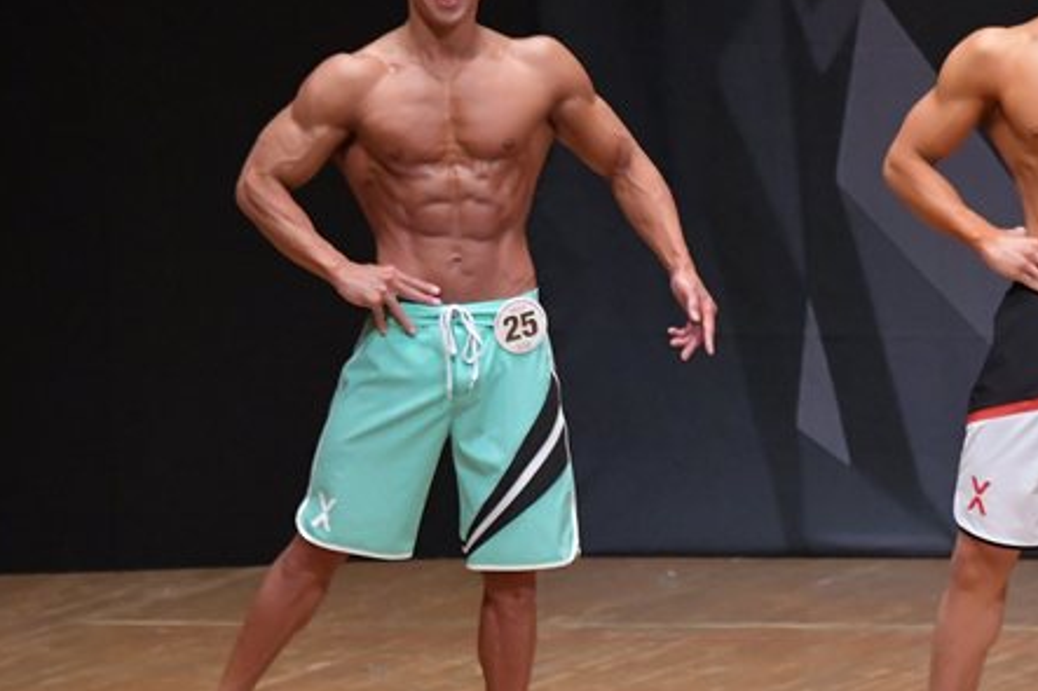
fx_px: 13604
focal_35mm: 472
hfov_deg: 4.4
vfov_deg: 2.9
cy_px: 368
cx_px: 582
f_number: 5.6
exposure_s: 1/400
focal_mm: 180
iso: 6400
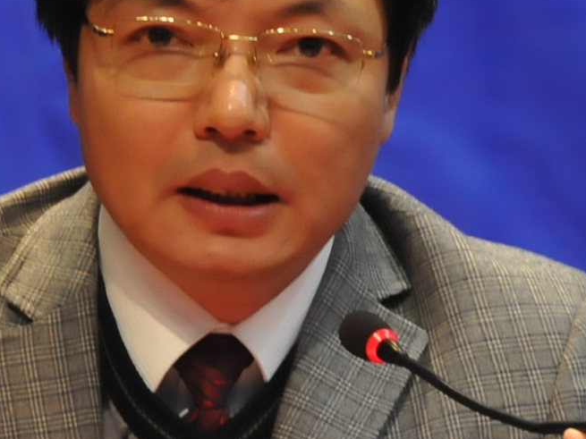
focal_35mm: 802
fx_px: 13574
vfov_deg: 1.9
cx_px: 177
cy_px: 215
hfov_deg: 2.5
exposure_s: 1/60
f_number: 5.6
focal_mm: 170
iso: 1600
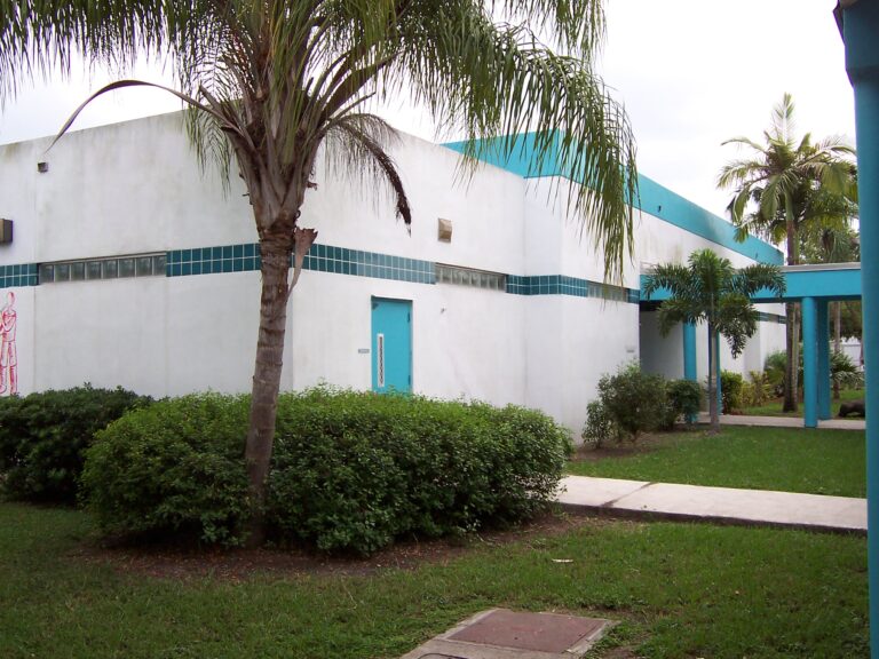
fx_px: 914
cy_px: 330
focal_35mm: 36
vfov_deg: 39.7
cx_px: 440
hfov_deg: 51.4
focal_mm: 5.6
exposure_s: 1/500
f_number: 4
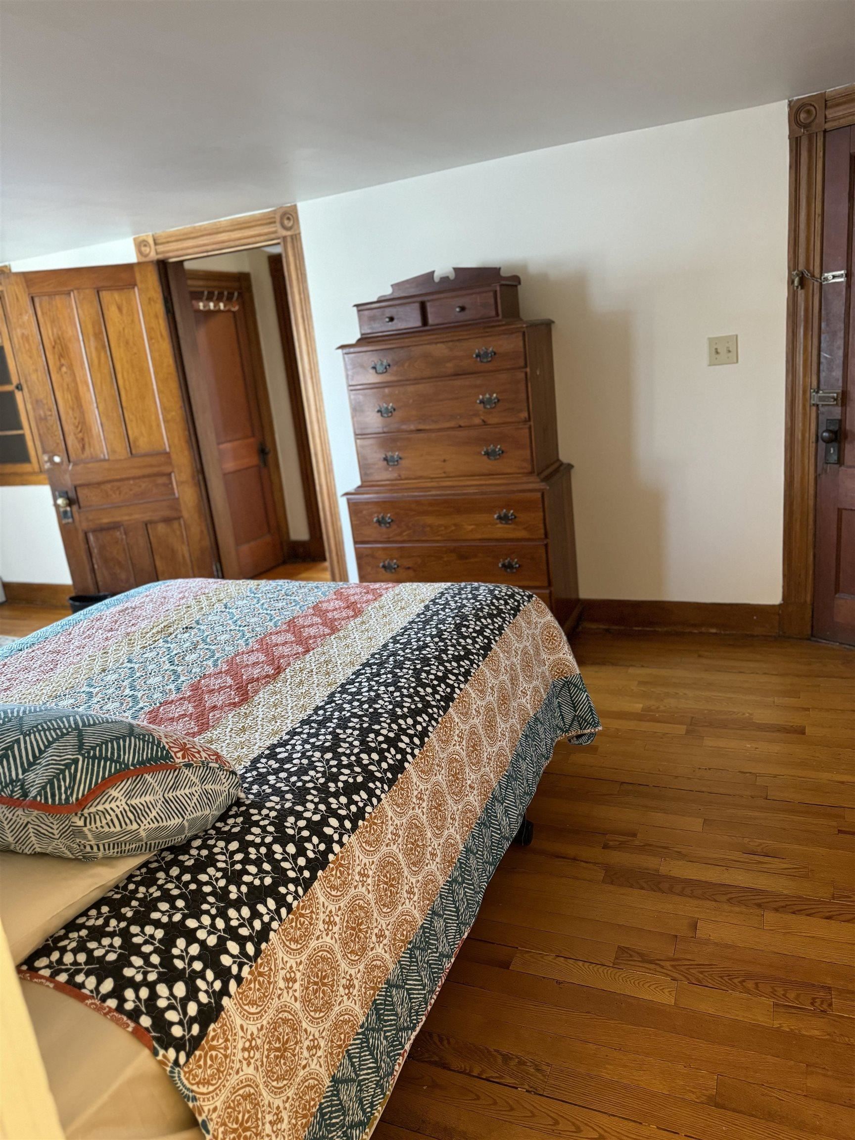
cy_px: 570
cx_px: 428
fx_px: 790
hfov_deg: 56.8
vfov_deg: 71.6
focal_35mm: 24
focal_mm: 6.76
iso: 500
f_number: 1.78
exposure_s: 1/60
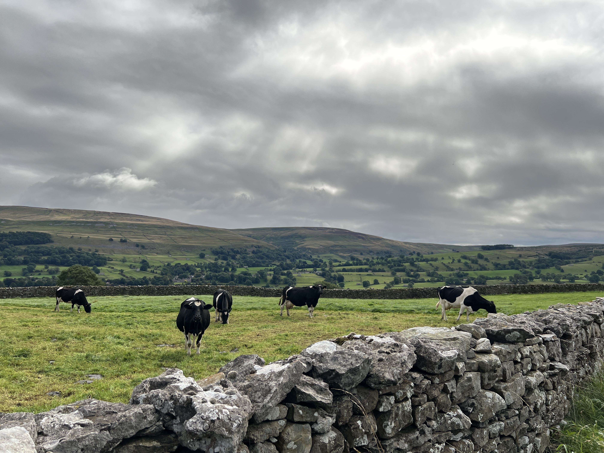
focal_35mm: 26
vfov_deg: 53.1
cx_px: 302
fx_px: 454
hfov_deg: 67.3
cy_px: 226
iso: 50
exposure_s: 1/4274
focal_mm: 5.7
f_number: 1.5
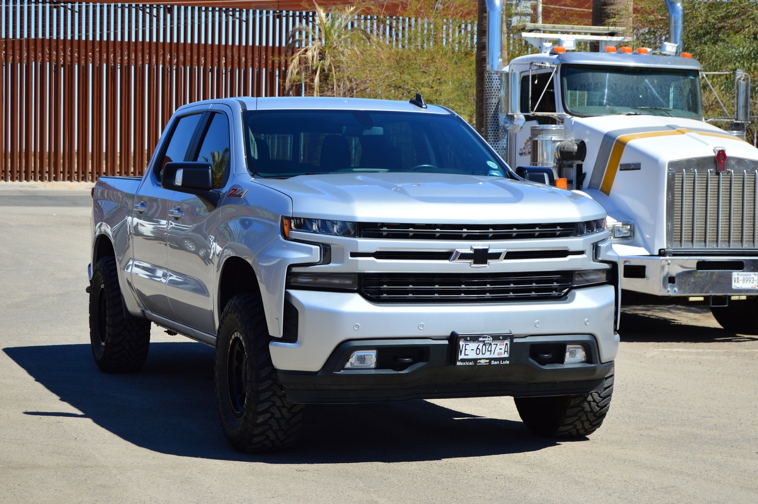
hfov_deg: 24.6
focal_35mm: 82
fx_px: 1736
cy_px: 252
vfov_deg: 16.5
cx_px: 379
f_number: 7.1
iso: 200
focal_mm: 55
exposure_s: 1/800
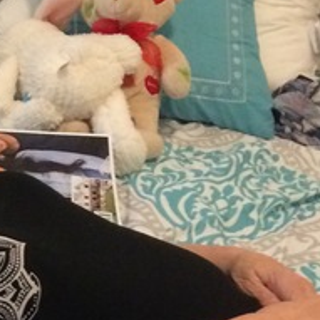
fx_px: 1276
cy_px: 366
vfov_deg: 13.9
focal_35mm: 122
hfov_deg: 13.1
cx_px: -231
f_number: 2.2
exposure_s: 1/20
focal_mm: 4.15
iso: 320
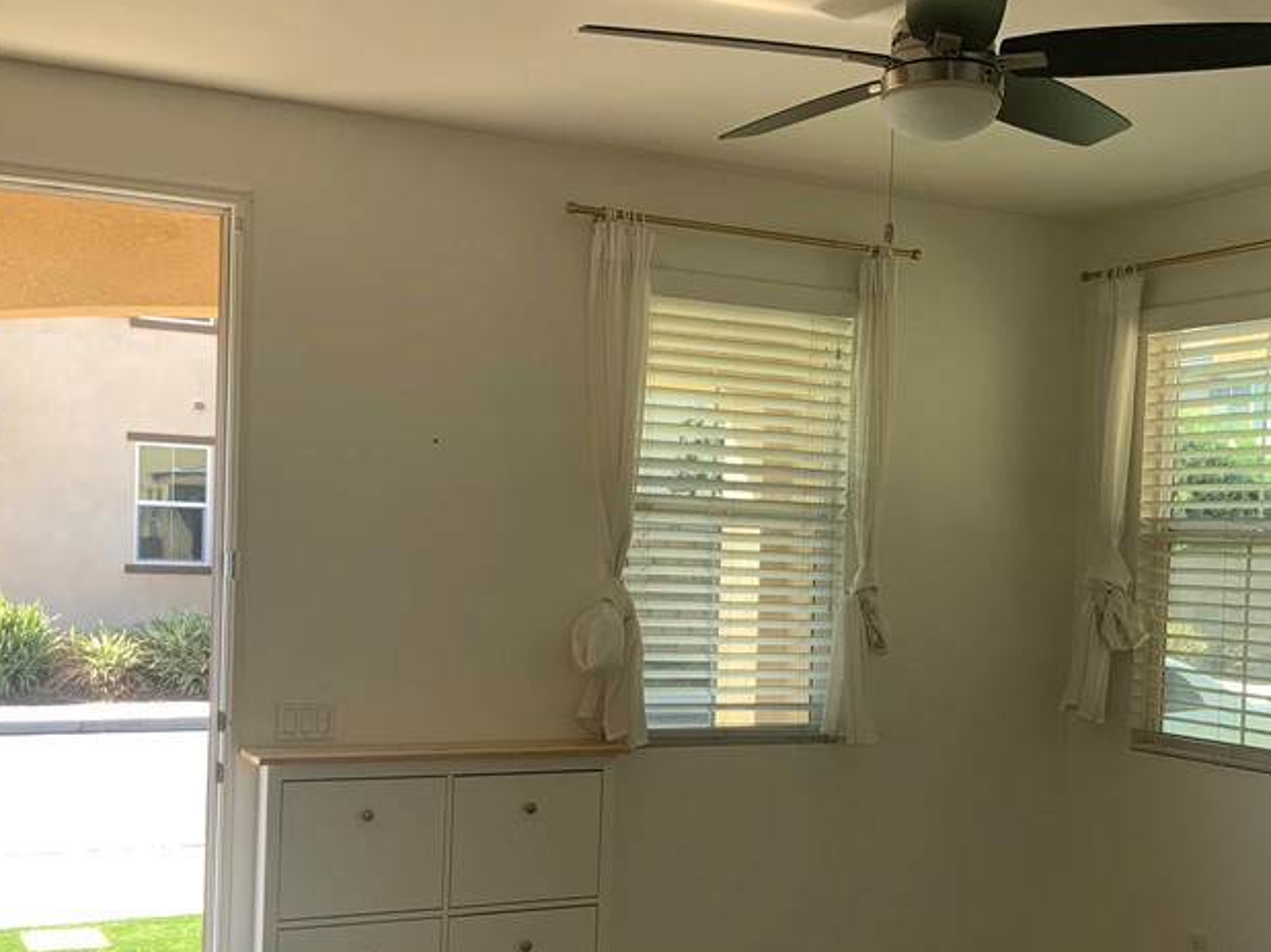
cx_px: 760
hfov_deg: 39.5
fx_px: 1762
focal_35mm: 48
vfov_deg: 30.1
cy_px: 613
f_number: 1.8
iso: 16
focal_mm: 3
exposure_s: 1/138
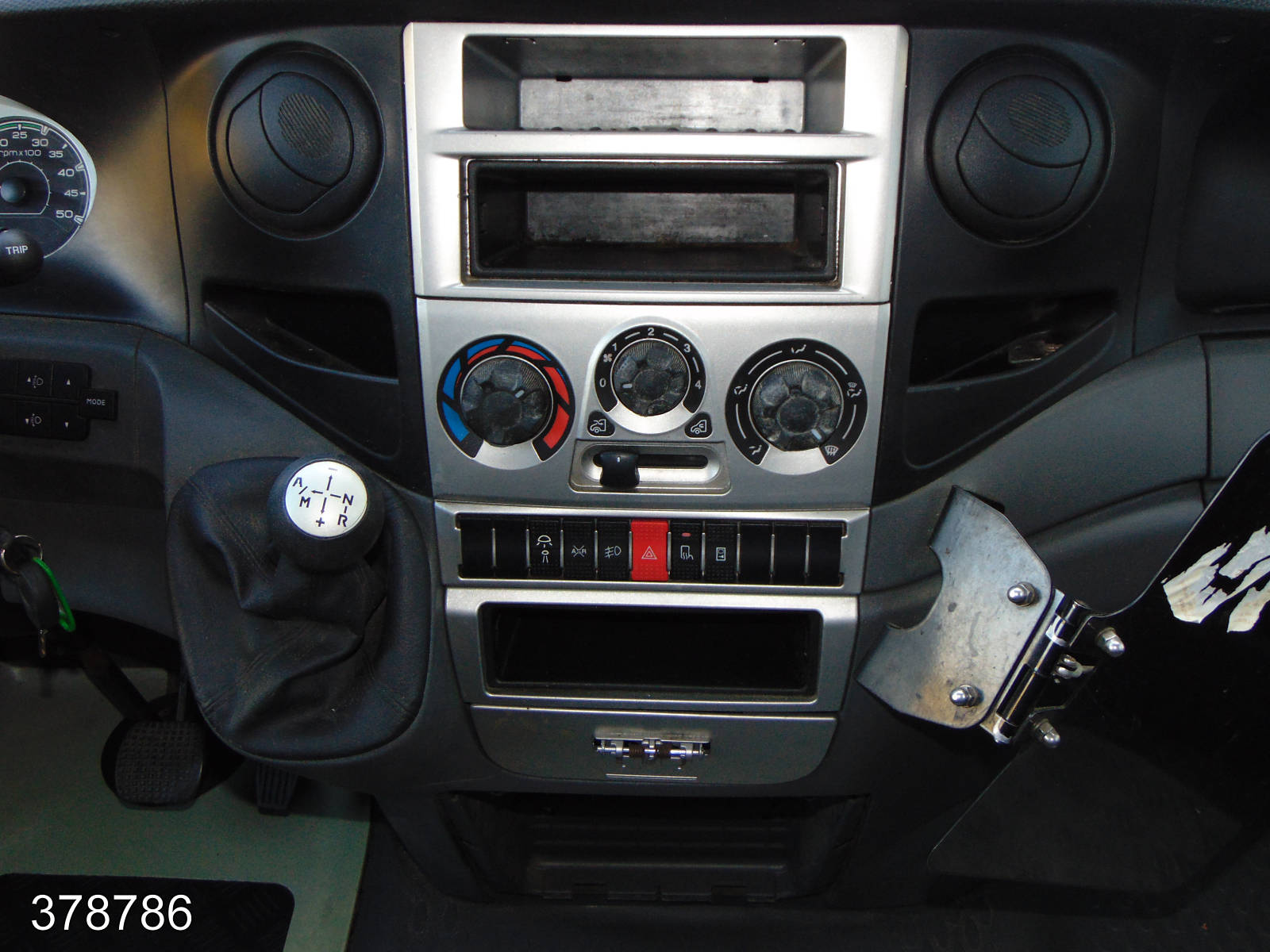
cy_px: 476
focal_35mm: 39
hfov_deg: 47.9
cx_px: 635
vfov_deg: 36.8
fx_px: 1431
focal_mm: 6.9
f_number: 3.3
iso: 200
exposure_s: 1/60
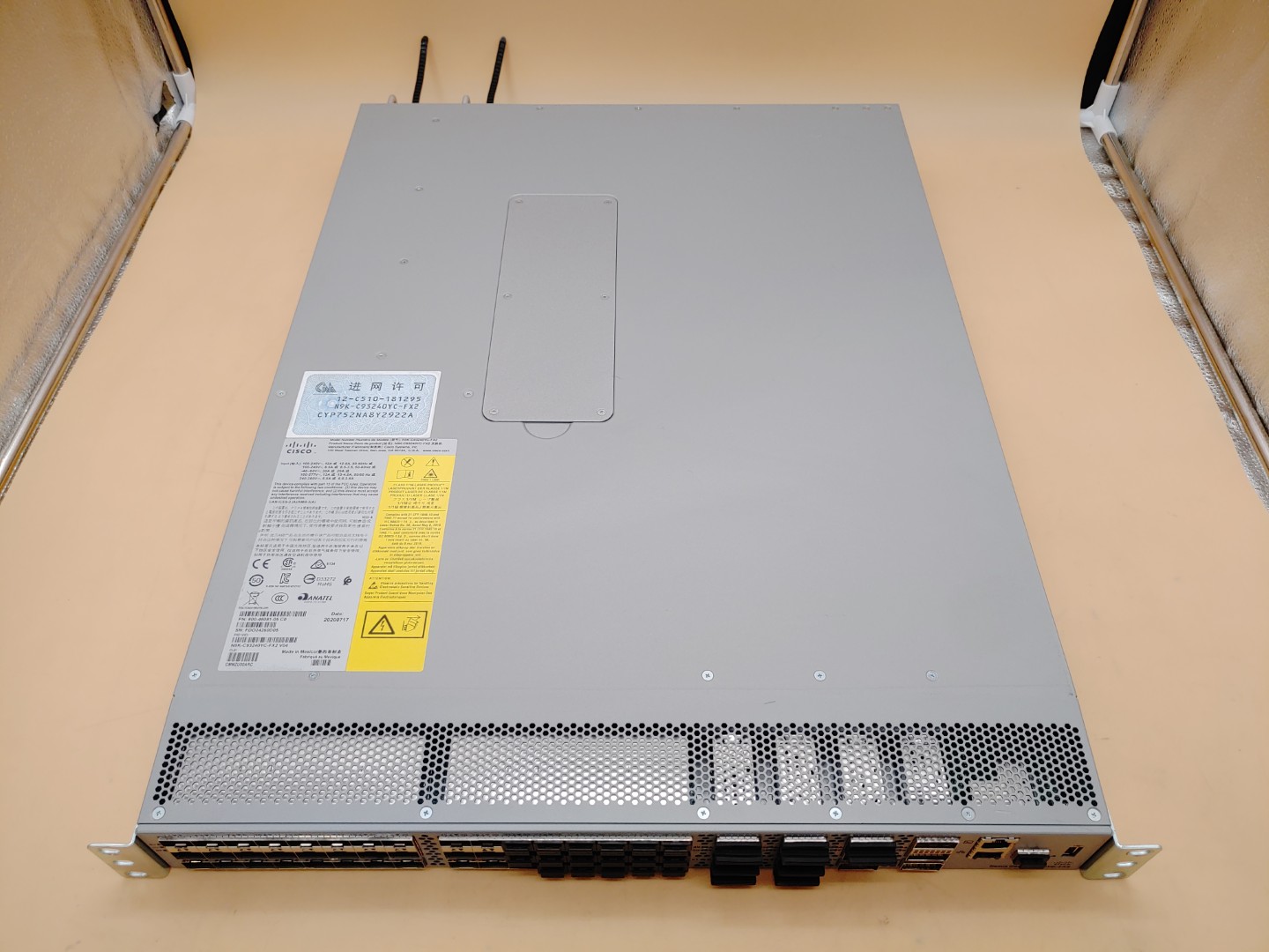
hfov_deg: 67.3
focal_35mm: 26
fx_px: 953
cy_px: 476
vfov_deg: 53.1
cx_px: 634
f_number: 1.8
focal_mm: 4.36
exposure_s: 1/89
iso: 50
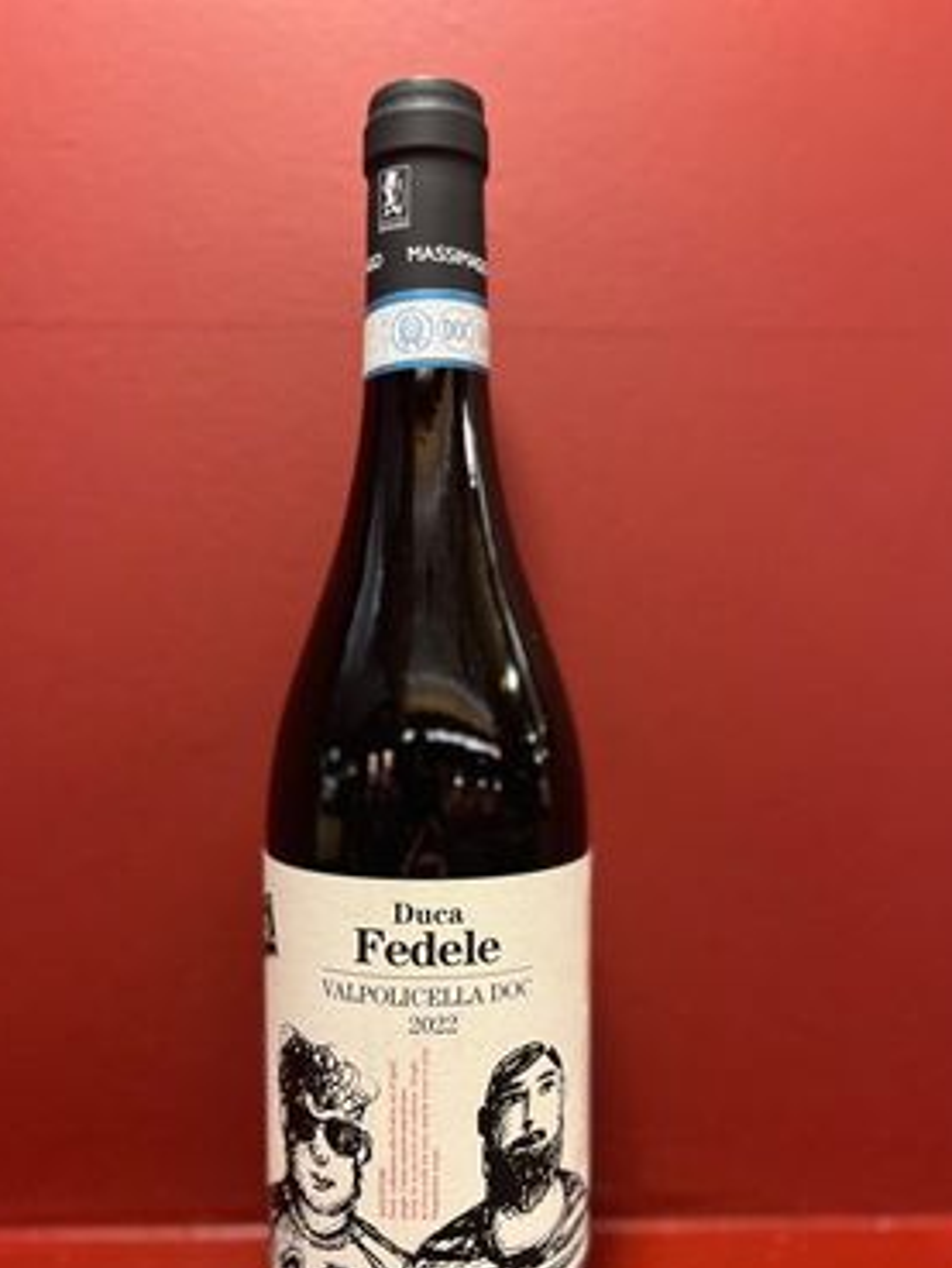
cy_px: 728
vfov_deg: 59.7
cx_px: 450
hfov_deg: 46.8
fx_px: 1099
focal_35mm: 30
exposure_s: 1/33
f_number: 1.6
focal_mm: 5.1
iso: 500
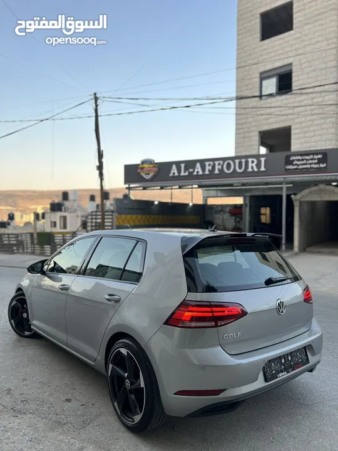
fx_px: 338
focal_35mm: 26
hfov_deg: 53.1
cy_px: 226
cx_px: 169
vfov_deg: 67.3
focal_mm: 5.7
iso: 50
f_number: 1.5
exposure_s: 1/173
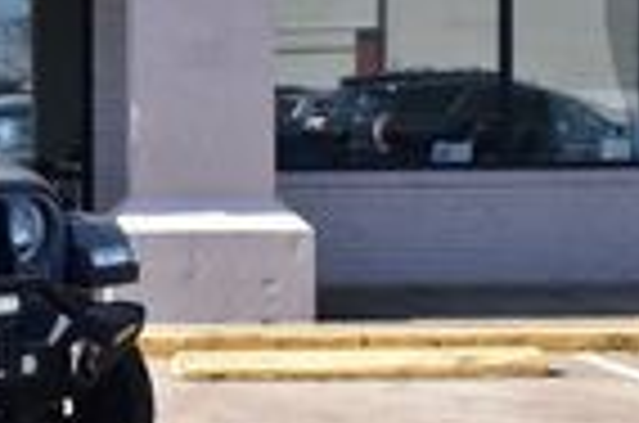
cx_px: -207
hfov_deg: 14.9
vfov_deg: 10.4
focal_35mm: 131
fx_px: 2327
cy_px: 122
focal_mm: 31
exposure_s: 1/320
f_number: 11
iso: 400
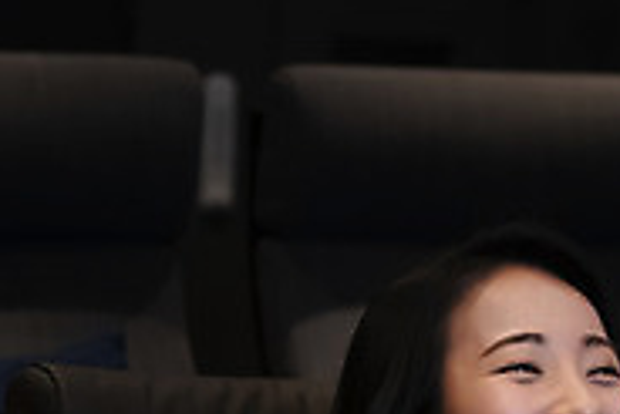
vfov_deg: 8.3
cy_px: 522
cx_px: 654
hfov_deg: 12.4
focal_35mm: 163
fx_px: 2809
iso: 1250
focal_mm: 50
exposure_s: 1/100
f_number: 2.8
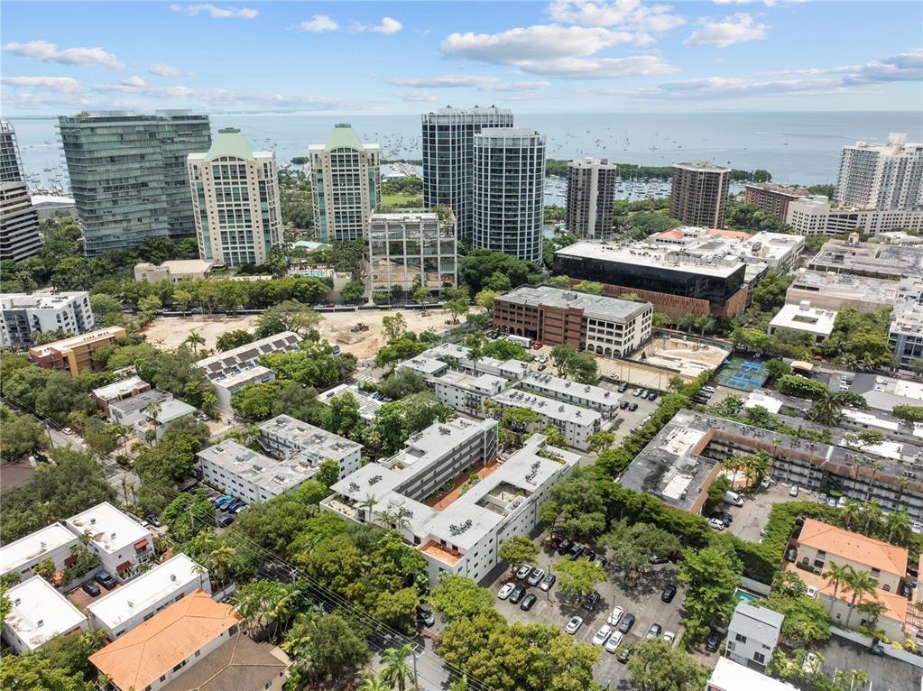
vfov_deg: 56.8
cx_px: 462
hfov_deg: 71.6
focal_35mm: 24
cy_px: 346
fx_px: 640
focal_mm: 12.29
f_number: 3.5
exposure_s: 1/30
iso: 100
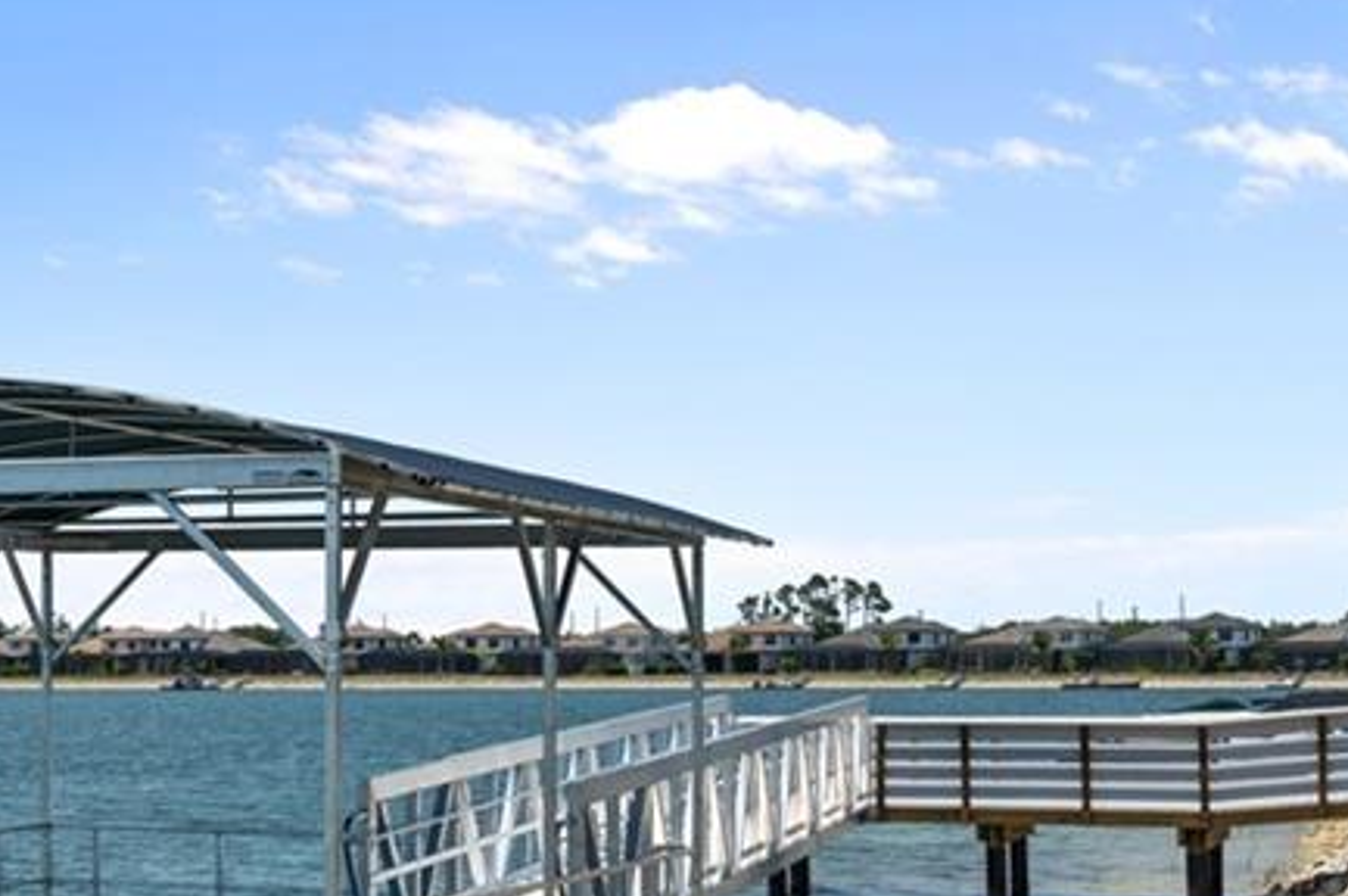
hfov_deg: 24.5
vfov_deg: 17.3
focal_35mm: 78
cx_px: -81
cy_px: 698
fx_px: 2918
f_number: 9
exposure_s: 1/800
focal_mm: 33
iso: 200
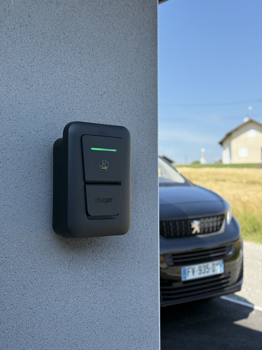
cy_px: 175
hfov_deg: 30.3
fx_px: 484
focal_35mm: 48
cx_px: 131
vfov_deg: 39.7
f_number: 1.78
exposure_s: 1/1931
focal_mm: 6.76
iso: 64
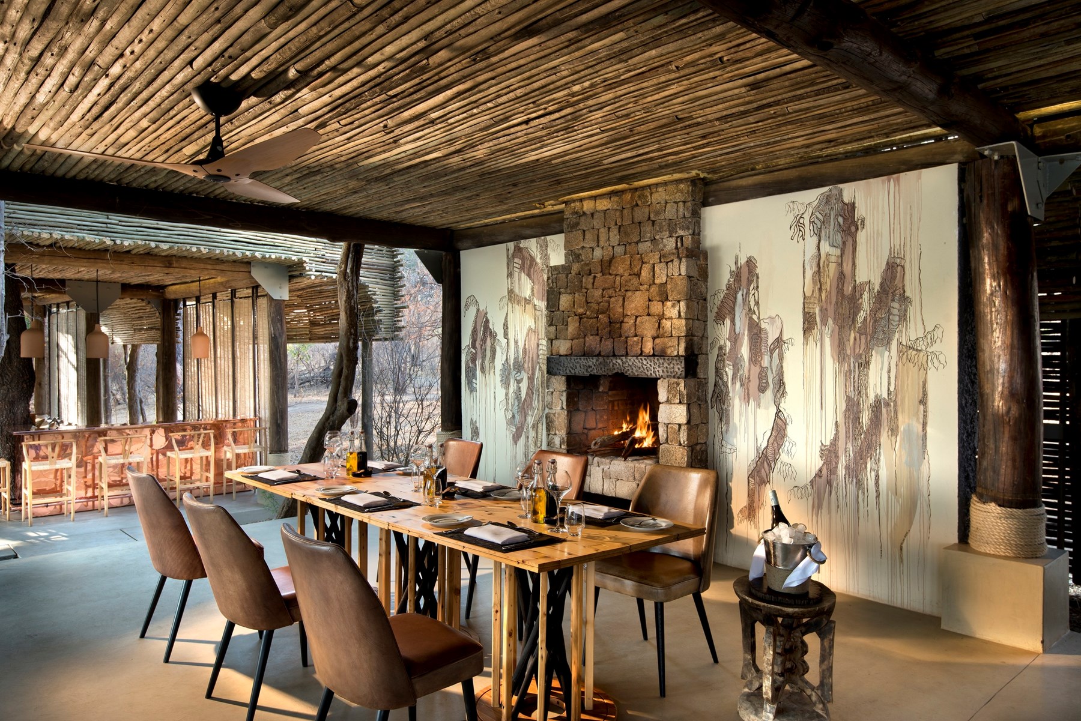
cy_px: 360
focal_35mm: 25
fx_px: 751
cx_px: 540
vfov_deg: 51.3
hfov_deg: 71.5
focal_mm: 25
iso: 200
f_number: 9.5
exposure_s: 1/6
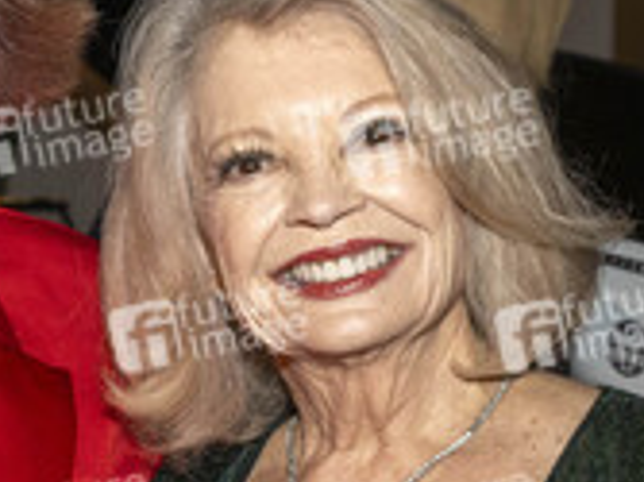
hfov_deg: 18.7
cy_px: 231
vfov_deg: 14.2
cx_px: 106
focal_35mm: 104
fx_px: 1933
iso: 800
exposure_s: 1/200
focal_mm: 40
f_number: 5.6
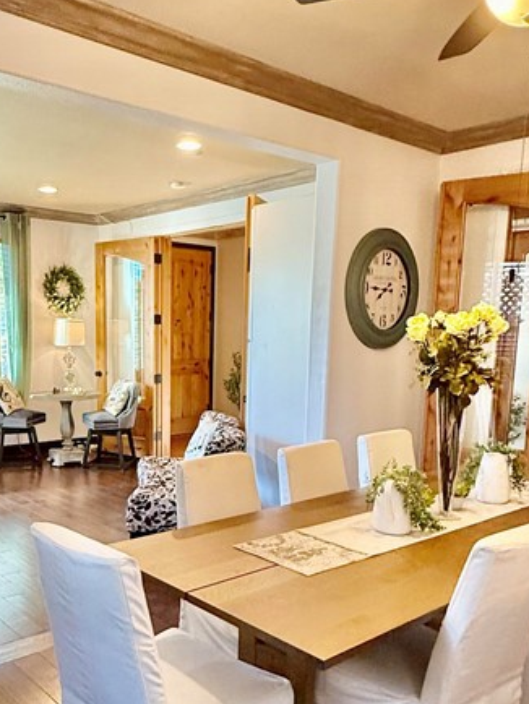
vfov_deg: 54.6
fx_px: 672
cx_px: 183
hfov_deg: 42.5
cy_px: 448
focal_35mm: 33
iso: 500
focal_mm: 2.22
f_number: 2.2
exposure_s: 1/120
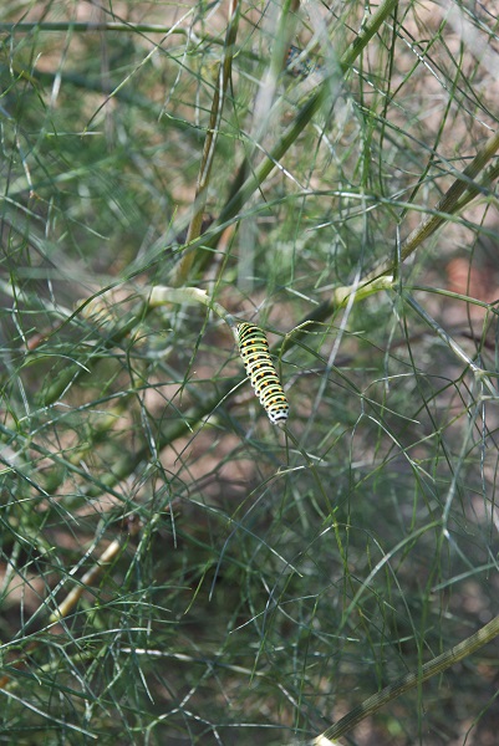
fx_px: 2957
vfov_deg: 14.4
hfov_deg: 9.6
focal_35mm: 142
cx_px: 250
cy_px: 373
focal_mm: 95
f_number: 10
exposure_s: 1/160
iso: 400
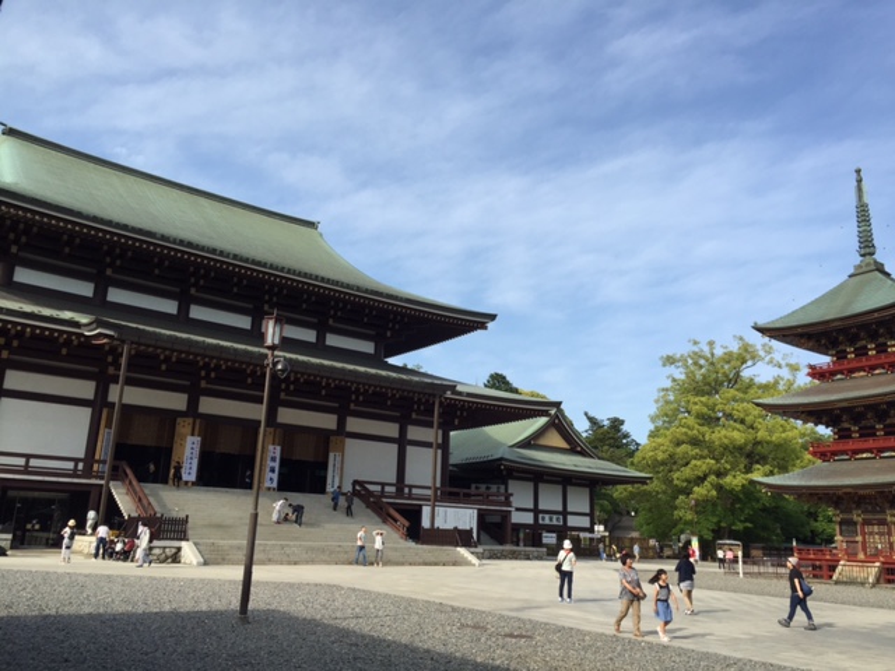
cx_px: 448
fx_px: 750
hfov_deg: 61.7
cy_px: 336
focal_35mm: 29
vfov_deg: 48.2
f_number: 2.2
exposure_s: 1/1412
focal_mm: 4.15
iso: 32
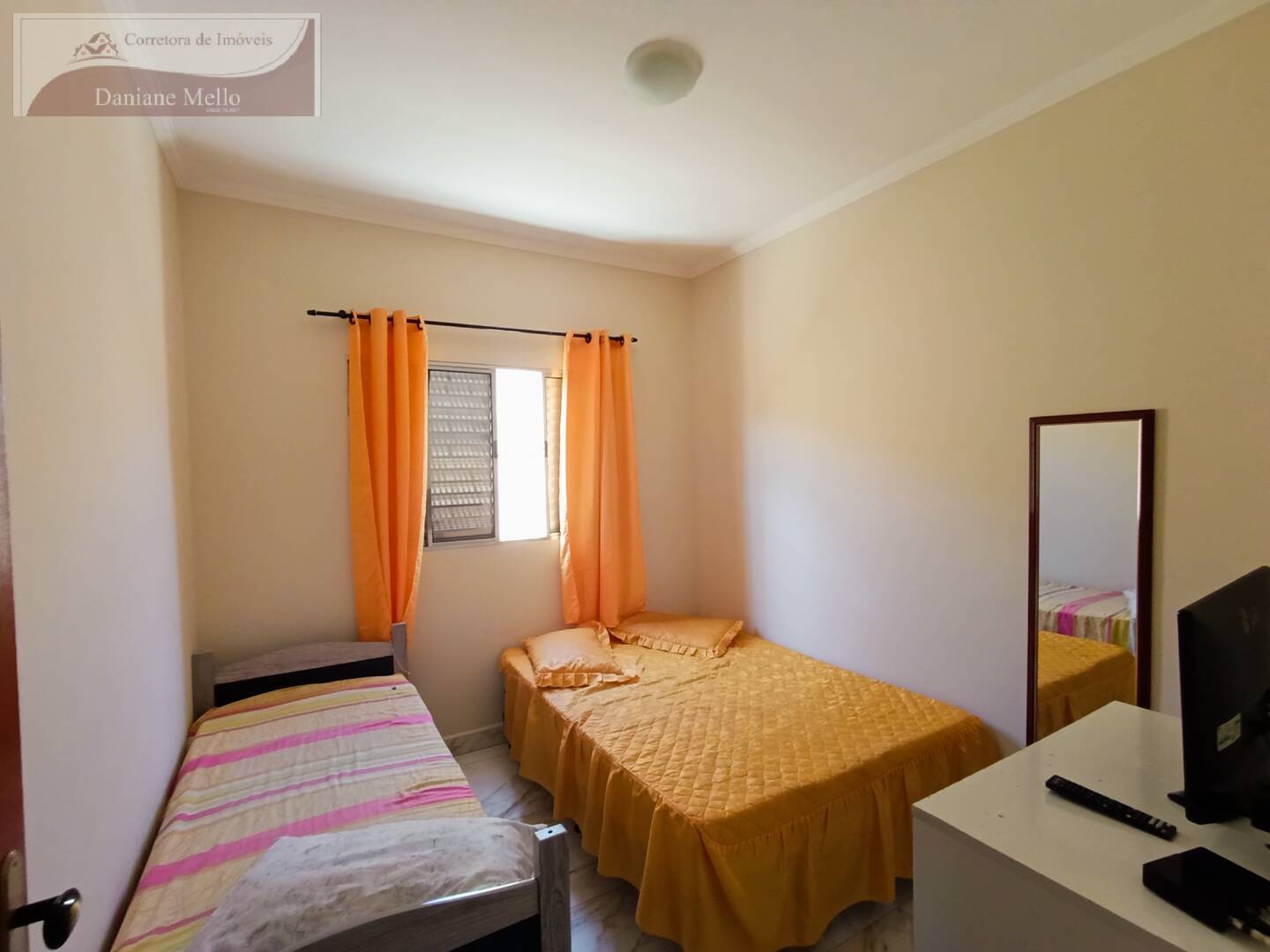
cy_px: 476
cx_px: 635
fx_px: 587
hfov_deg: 94.5
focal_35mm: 16
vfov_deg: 78.1
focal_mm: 1.65
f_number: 2.2
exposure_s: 1/40
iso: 320
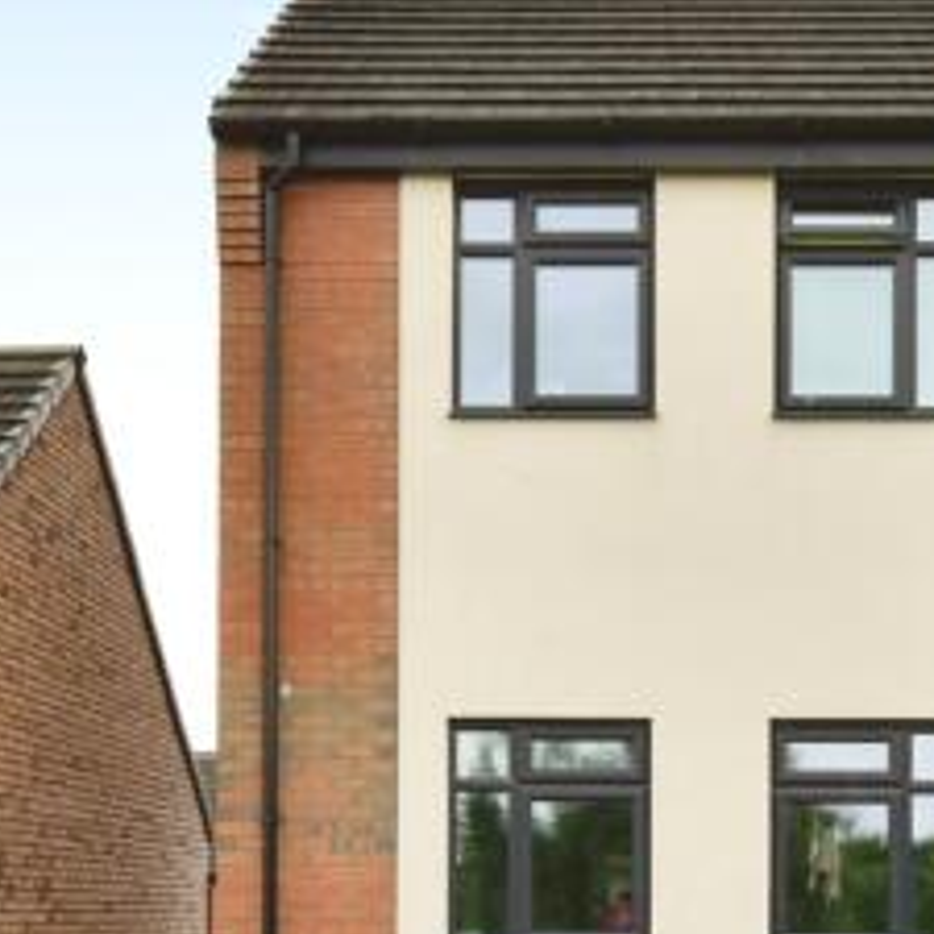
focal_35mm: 62
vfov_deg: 26.2
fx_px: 1893
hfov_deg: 27.6
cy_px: 944
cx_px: 598
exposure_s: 1/200
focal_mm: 16
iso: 400
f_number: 7.1
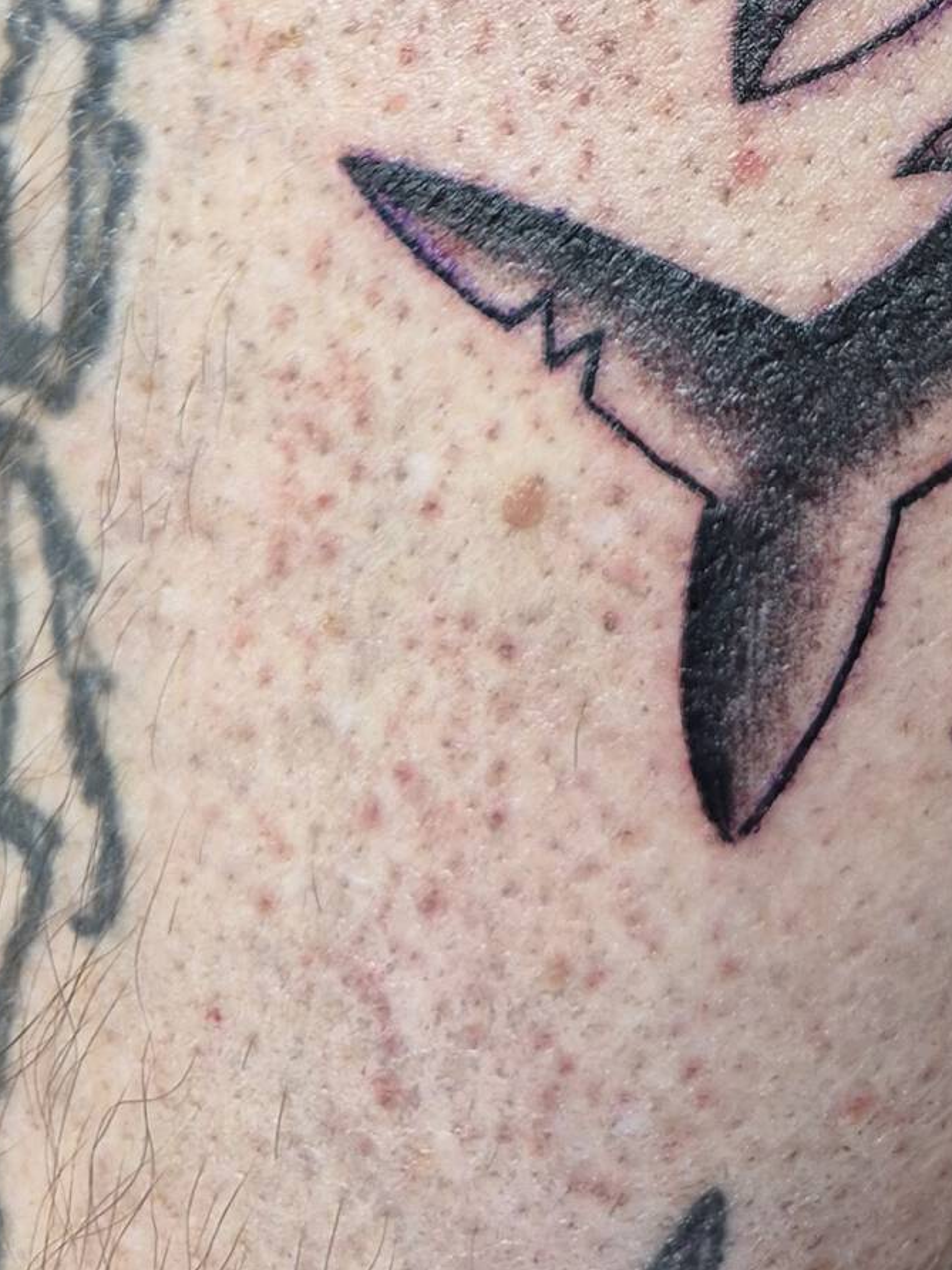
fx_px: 2420
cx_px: 897
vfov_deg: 25.9
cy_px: -299
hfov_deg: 21.6
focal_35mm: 66
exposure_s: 1/100
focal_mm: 5.4
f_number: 1.8
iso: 160
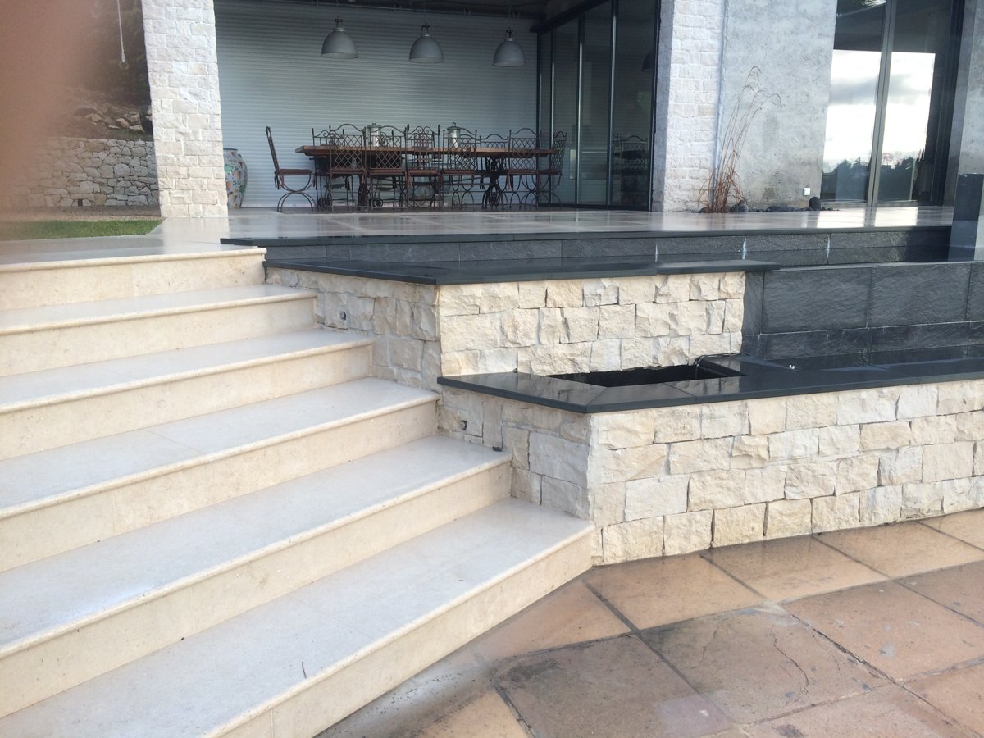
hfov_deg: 60.0
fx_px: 853
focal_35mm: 30
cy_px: 369
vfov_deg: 46.8
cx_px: 492
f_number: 2.2
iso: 32
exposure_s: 1/217
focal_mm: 4.12
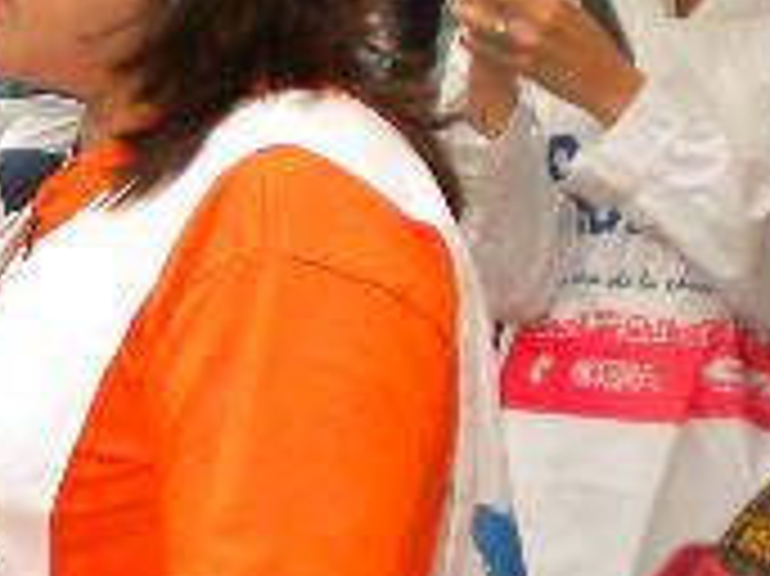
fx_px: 2912
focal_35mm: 131
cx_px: -248
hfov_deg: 14.4
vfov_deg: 11.3
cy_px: 176
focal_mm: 6.3
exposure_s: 1/68.2
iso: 80
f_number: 3.1
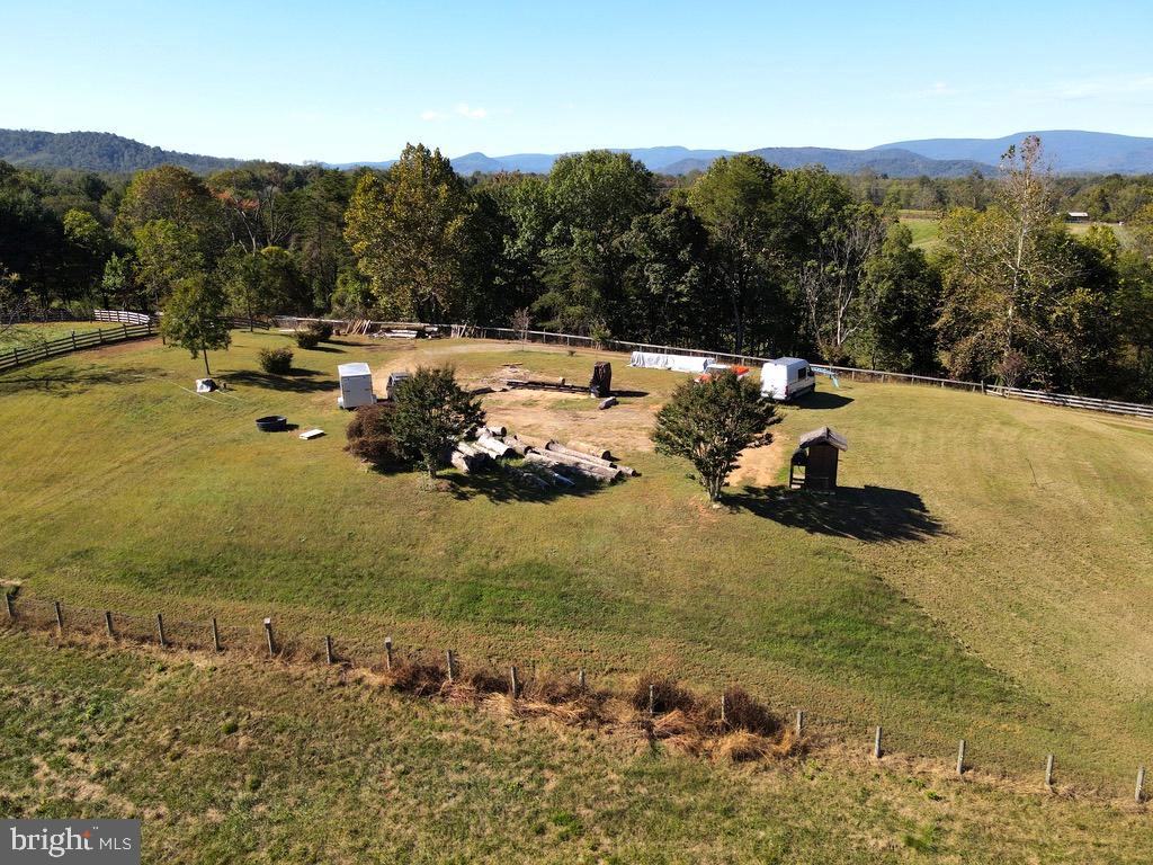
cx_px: 576
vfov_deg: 56.8
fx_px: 799
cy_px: 432
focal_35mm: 24
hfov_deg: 71.6
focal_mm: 4.5
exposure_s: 1/500
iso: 100
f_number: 2.8
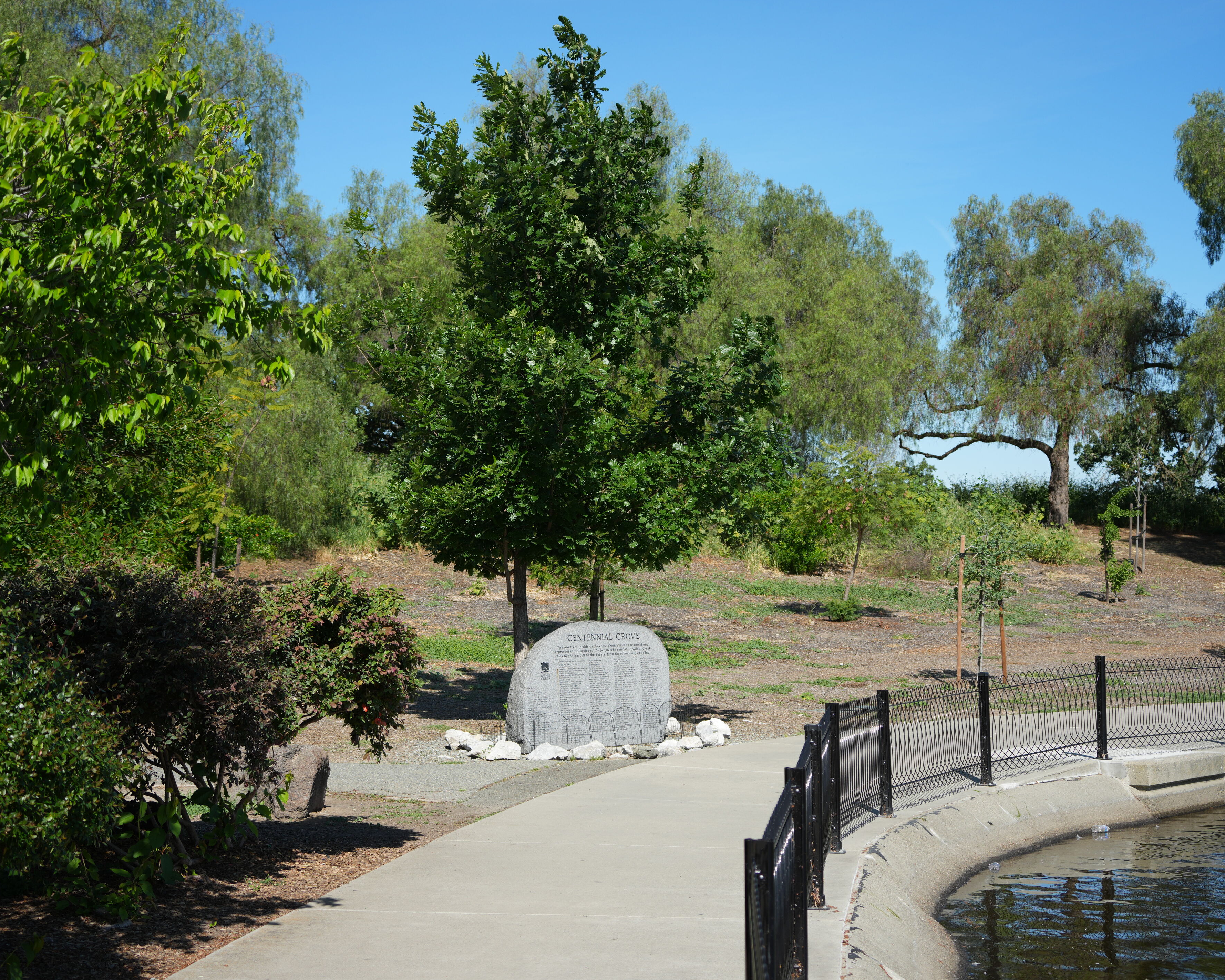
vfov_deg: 26.7
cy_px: 488
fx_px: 2067
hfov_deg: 33.0
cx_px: 591
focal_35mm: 57
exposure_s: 1/1000
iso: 160
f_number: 4.5
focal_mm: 50
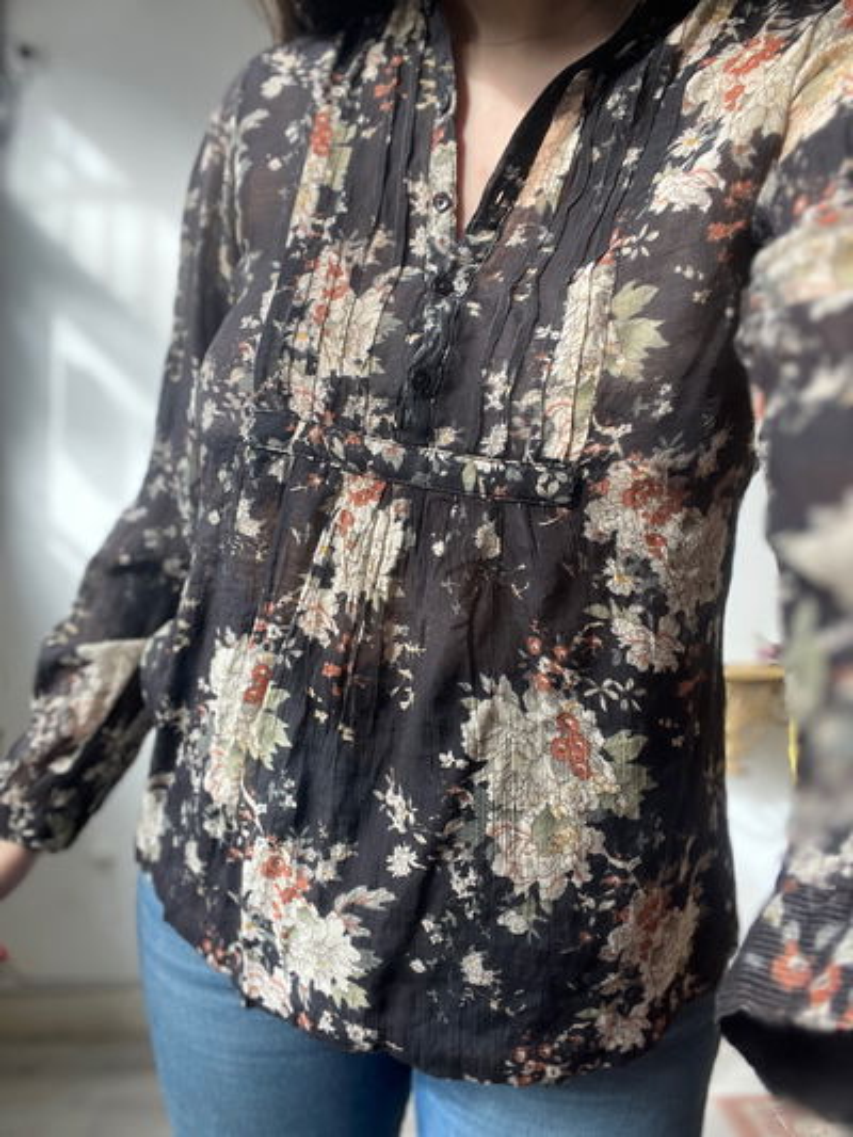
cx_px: 426
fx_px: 985
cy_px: 568
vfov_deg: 60.0
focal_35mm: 30
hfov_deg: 46.8
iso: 100
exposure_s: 1/116
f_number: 2.2
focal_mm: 2.71
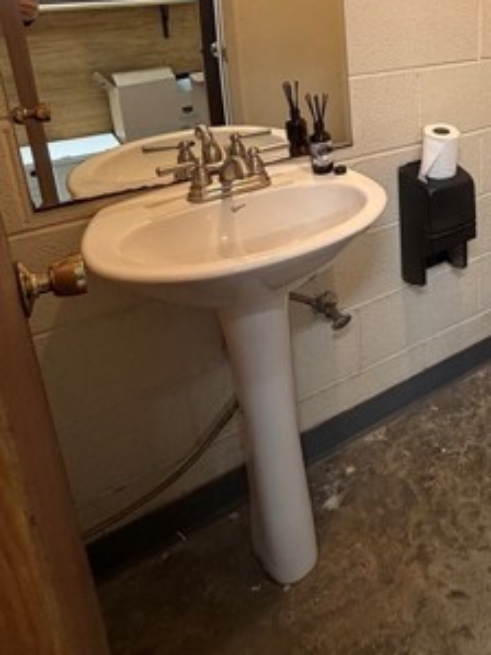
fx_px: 568
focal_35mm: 30
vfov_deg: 55.4
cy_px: 123
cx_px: 491
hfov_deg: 40.9
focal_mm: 2.22
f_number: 2.2
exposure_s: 1/60
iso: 250
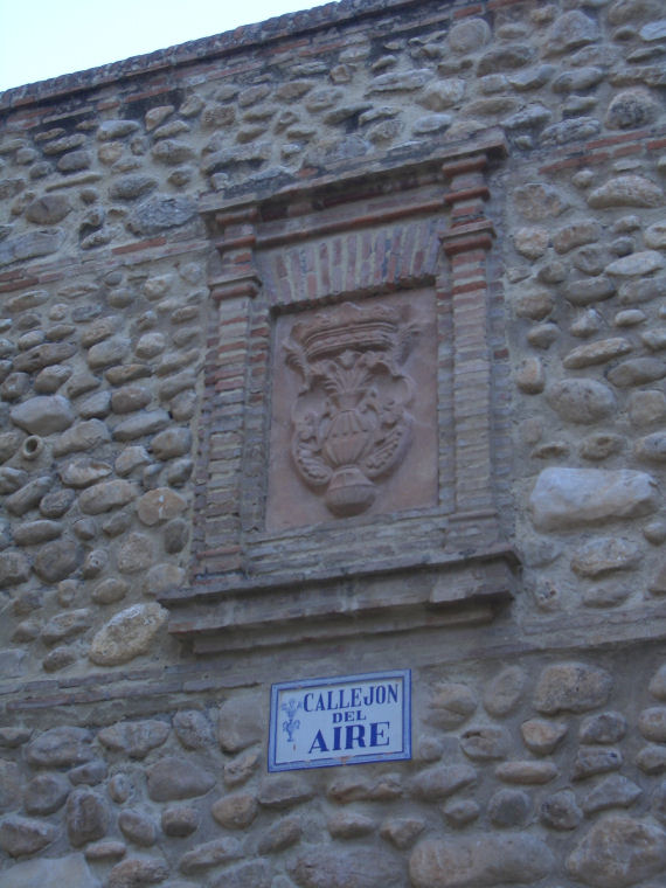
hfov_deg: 23.7
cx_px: 333
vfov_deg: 31.2
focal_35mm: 62
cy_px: 444
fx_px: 1590
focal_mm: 10.2
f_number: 3.5
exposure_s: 1/80
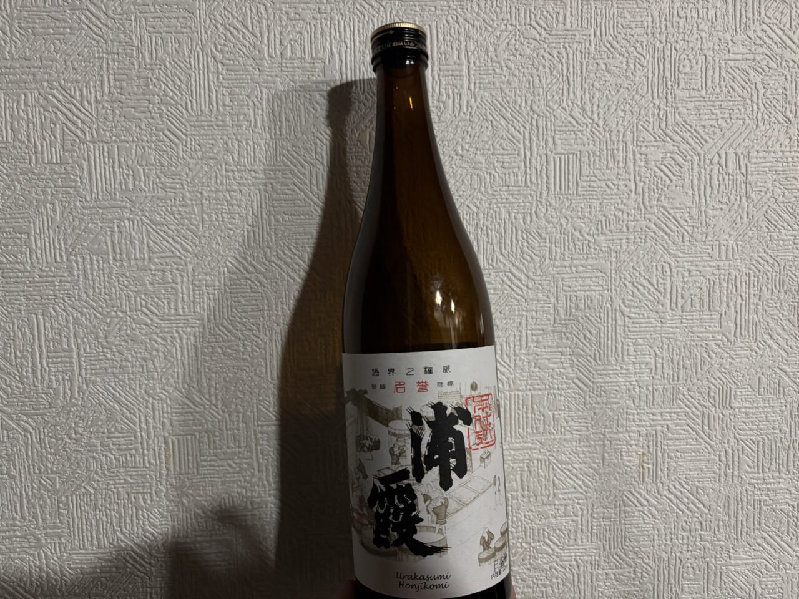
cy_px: 300
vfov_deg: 53.1
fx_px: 600
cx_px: 400
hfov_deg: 67.3
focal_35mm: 26
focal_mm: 5.96
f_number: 1.6
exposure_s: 1/25
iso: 500
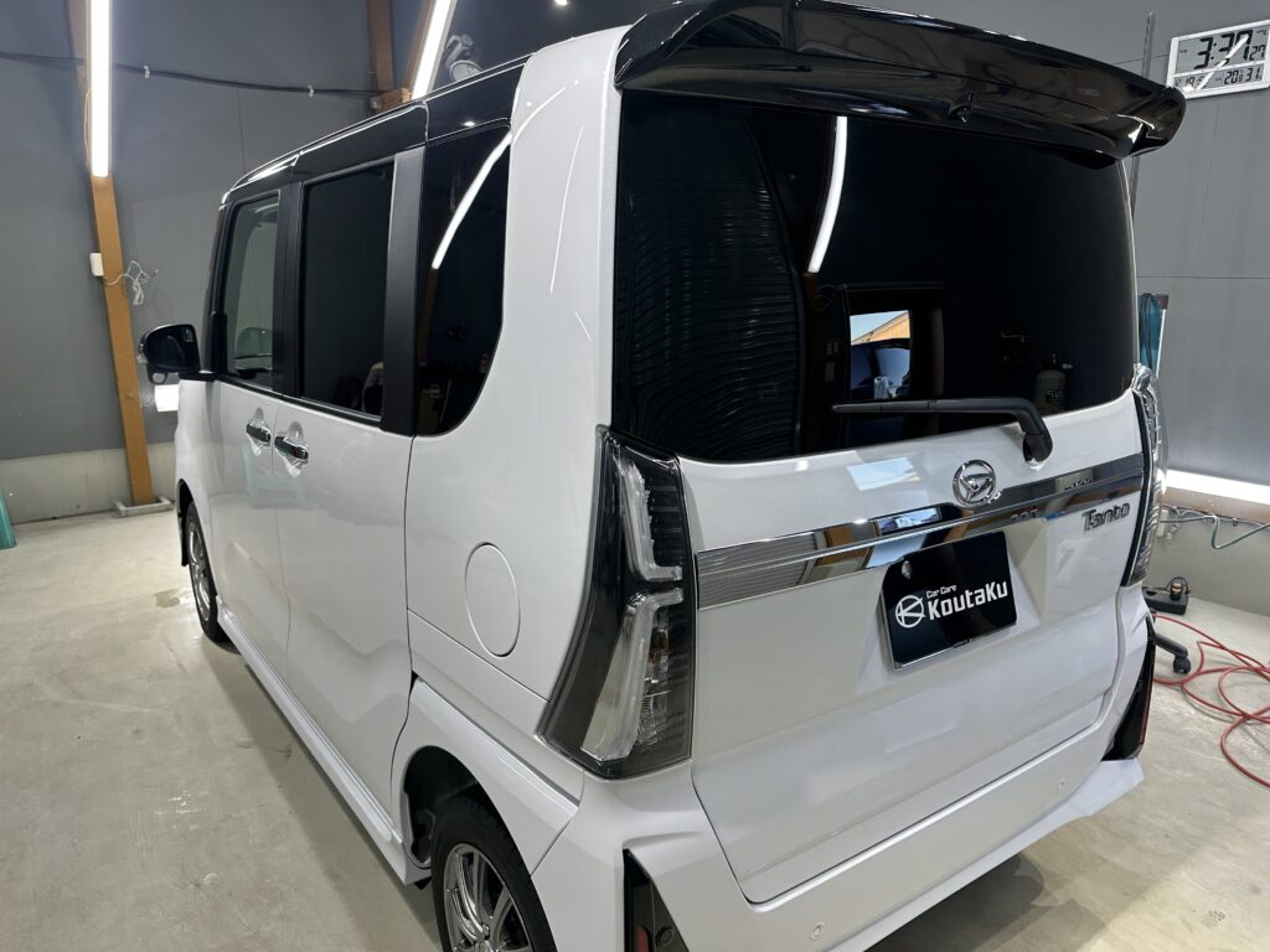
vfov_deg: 56.8
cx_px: 635
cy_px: 476
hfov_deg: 71.6
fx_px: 881
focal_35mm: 24
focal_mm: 6.86
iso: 80
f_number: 1.78
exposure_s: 1/120
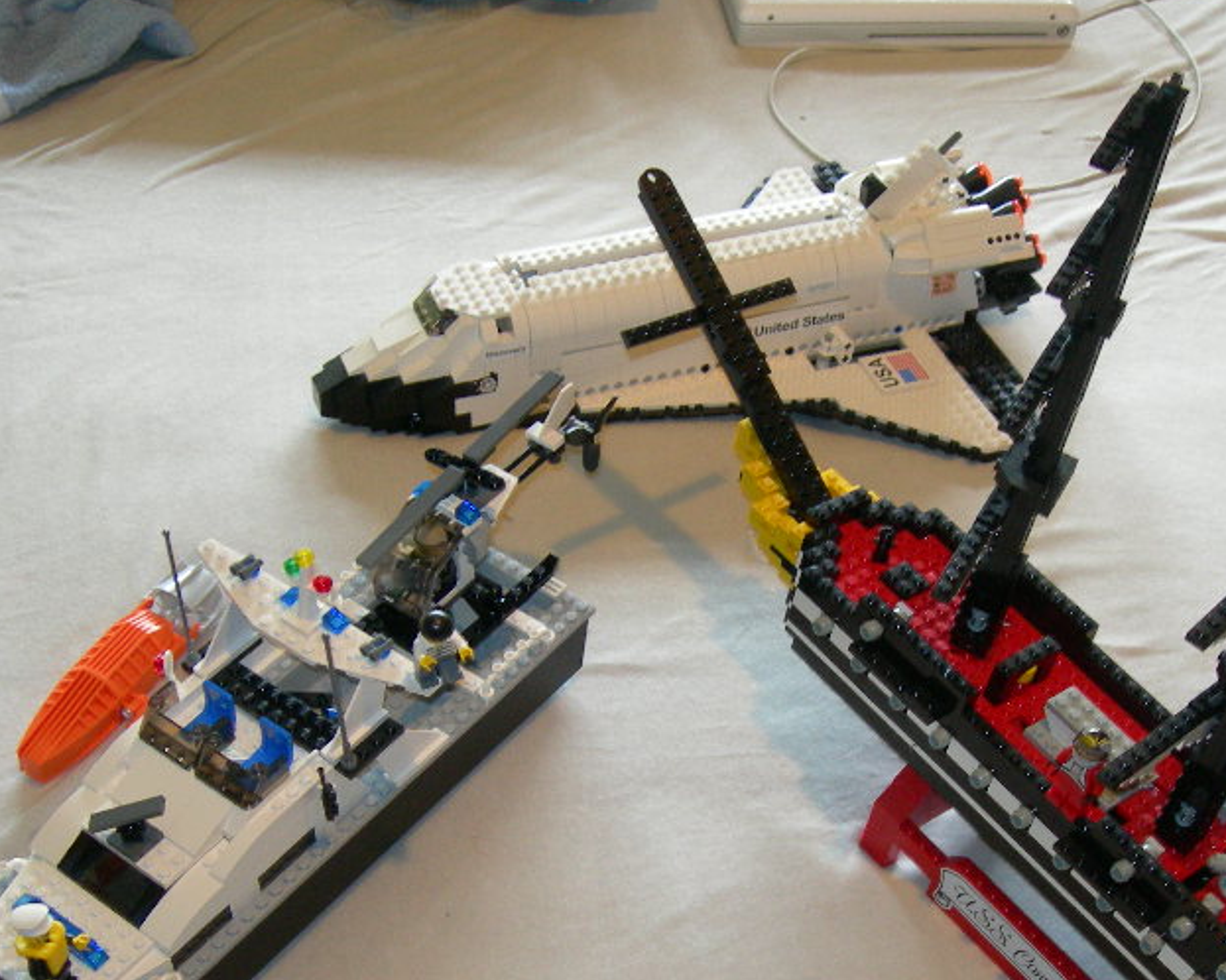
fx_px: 2213
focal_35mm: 61
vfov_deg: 24.7
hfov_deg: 30.9
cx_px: 677
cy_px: 728
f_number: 2.8
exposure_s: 1/4.8
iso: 200
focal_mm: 7.8
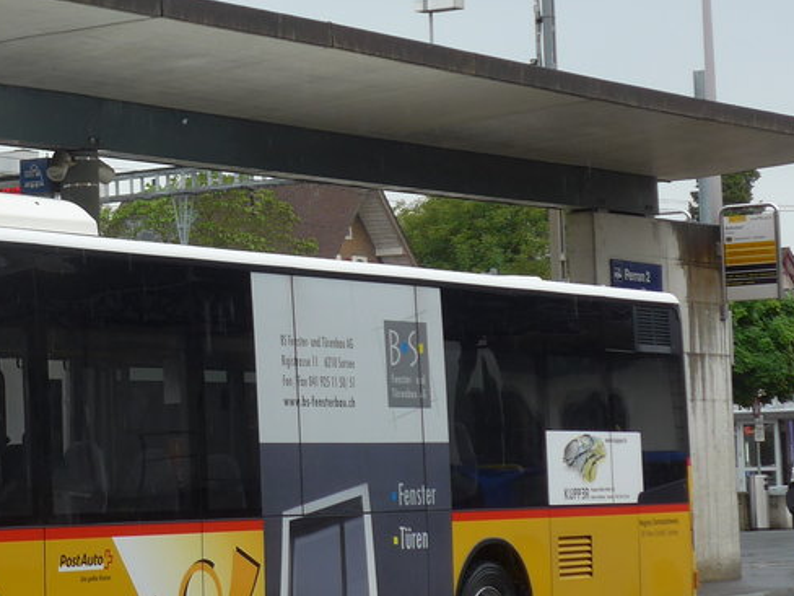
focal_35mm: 128
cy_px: 234
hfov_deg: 15.0
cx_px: -85
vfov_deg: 11.6
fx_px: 2936
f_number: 3.3
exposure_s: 1/250
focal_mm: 10.7
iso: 80
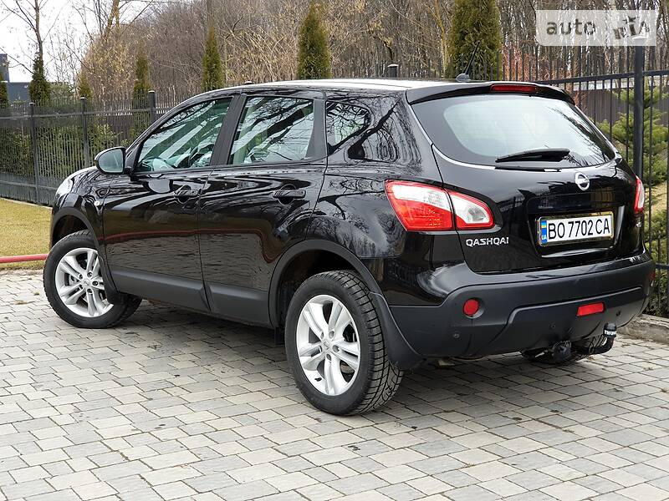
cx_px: 334
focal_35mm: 52
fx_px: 1005
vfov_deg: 28.0
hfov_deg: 36.8
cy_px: 250
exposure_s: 1/100
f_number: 2.4
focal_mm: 6
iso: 32
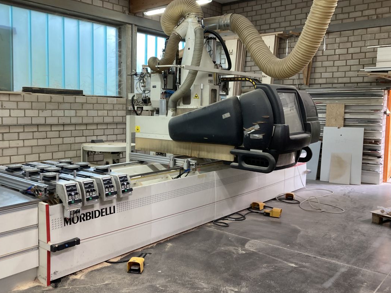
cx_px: 156
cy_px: 136
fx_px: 384
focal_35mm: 34
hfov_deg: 53.6
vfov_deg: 41.8
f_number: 1.8
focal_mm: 3.99
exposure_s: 1/50
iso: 64
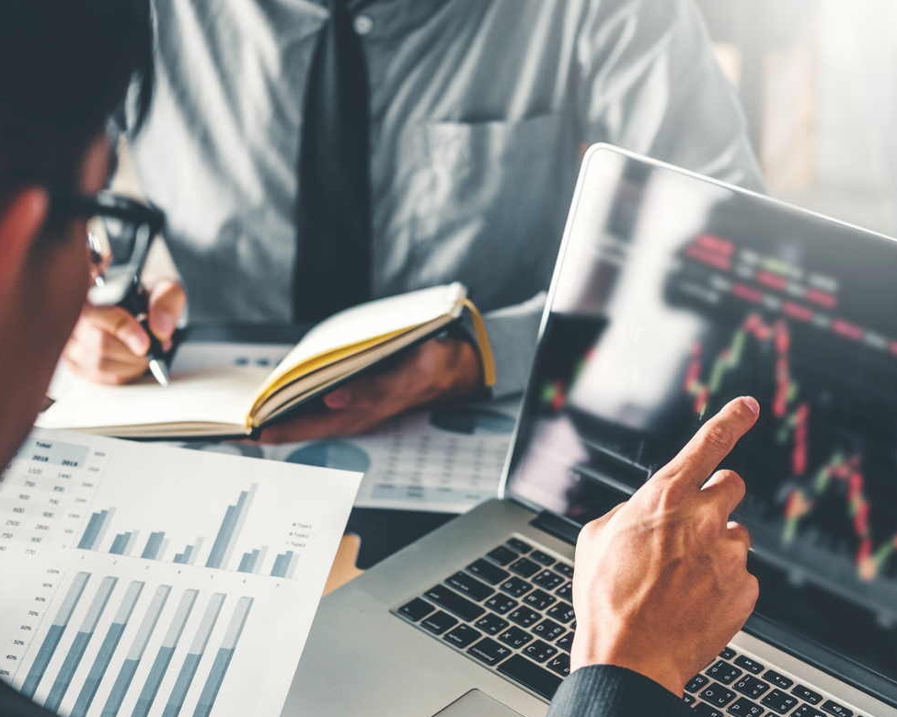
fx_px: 1699
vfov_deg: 23.8
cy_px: 377
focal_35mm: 64
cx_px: 500
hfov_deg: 29.5
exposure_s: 1/125
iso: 200
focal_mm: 35
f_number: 2
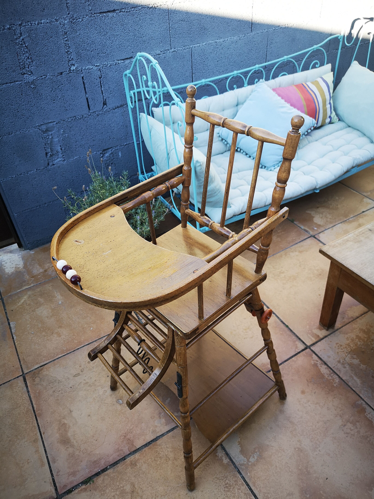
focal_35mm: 27
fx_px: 389
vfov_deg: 65.3
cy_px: 250
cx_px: 187
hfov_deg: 51.4
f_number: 1.8
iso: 50
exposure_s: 1/100
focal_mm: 5.58
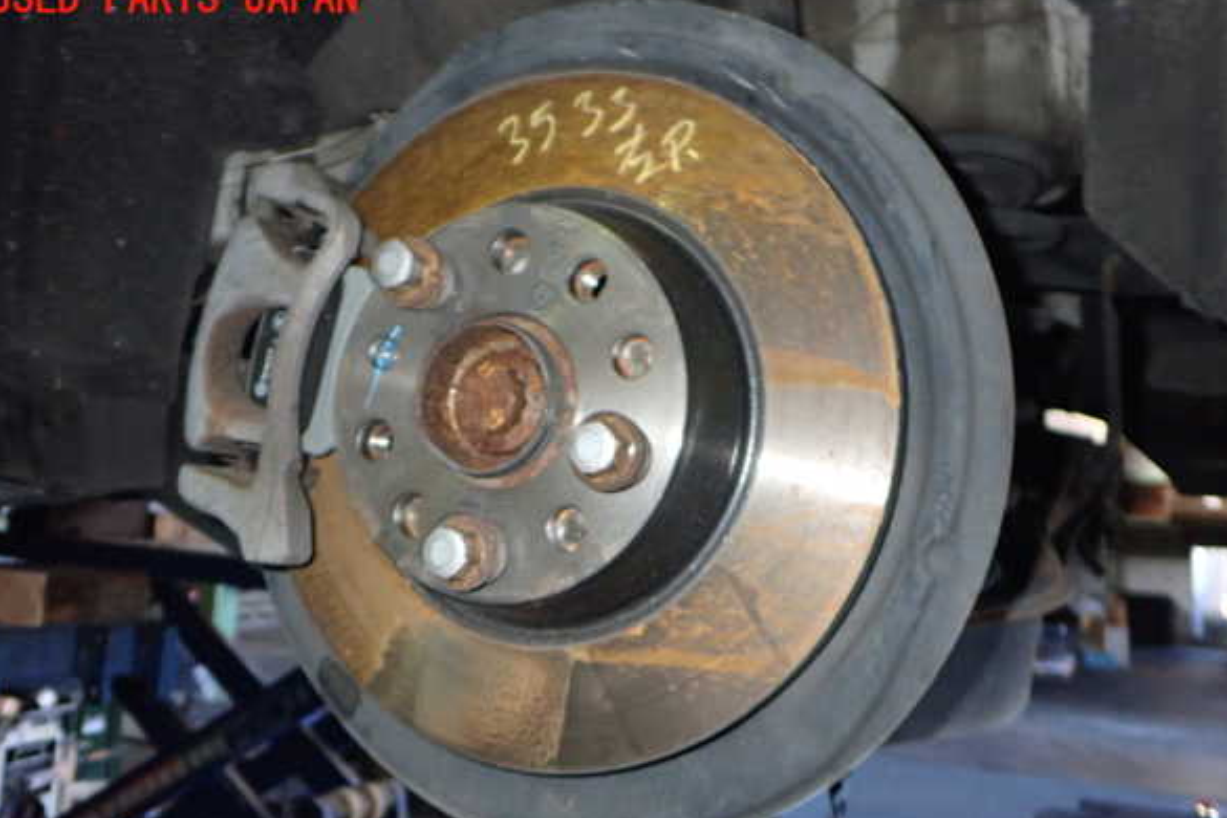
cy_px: 445
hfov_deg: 58.7
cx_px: 606
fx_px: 1091
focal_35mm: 32
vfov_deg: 41.1
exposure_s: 1/30
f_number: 6.3
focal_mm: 5.4
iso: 800
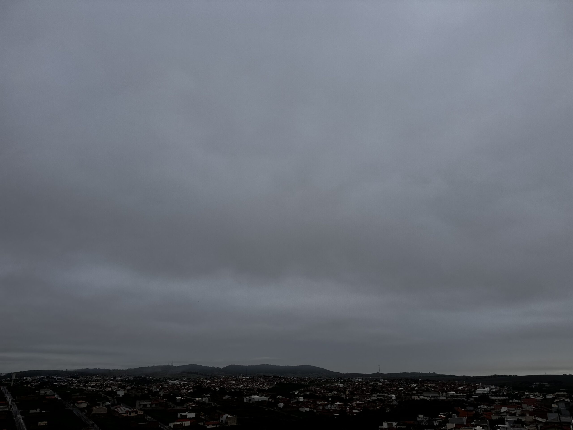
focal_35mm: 24
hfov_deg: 71.6
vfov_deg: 56.8
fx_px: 397
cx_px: 286
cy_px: 215
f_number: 1.78
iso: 80
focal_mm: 6.76
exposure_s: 1/2604
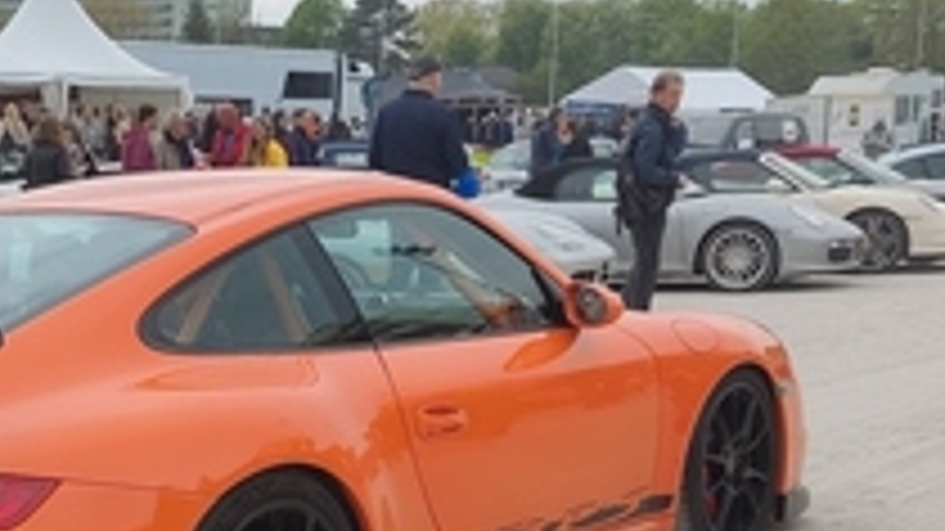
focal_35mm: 69
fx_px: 1729
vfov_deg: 17.1
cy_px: 522
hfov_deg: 29.9
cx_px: 200
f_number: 1.79
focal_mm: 4.71
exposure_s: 1/779
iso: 50
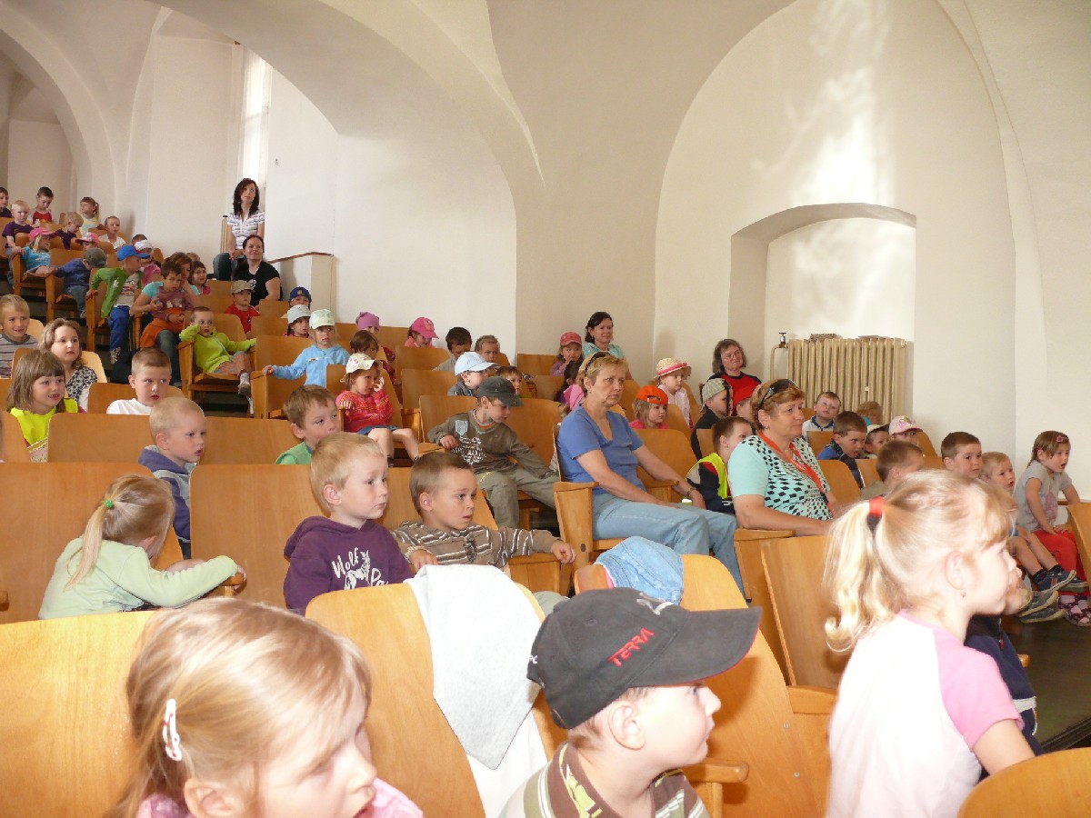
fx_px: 1103
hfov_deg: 52.6
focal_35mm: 35
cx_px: 546
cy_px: 409
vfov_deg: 40.7
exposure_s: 1/30
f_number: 2.8
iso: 200
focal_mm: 7.4
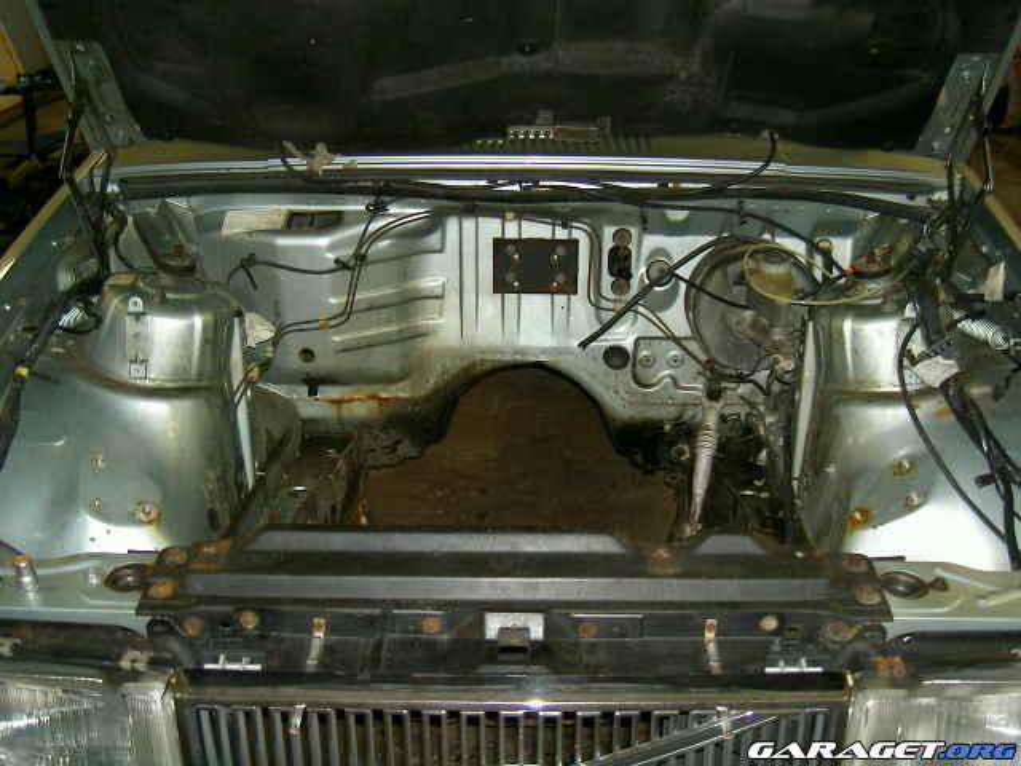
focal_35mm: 39
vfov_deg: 36.8
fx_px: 1150
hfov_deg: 47.9
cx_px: 510
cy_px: 383
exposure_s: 1/59.5
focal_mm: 8
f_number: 2.8
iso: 100
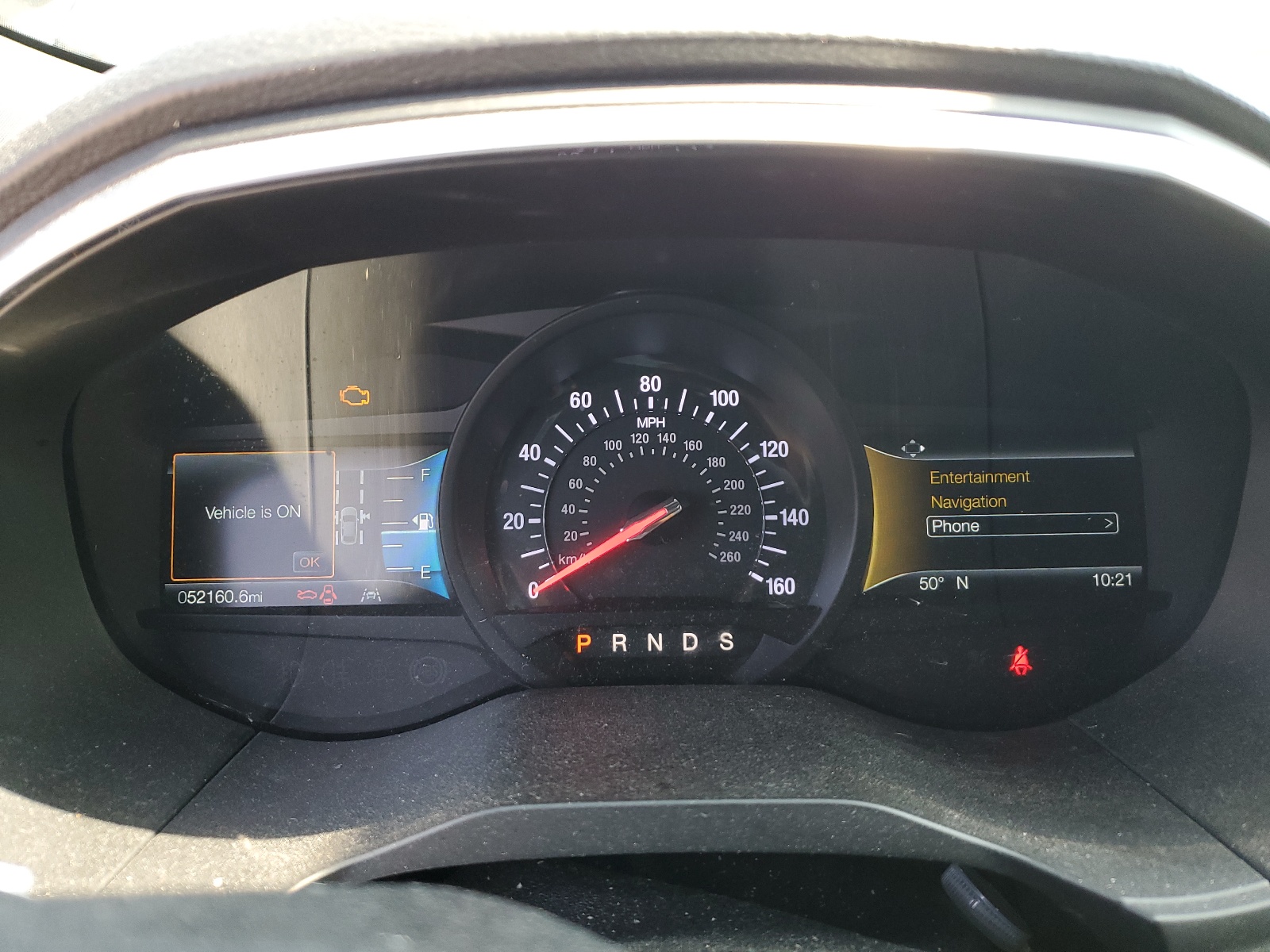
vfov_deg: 53.1
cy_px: 476
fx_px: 954
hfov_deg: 67.3
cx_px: 635
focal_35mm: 26
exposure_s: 1/120
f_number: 1.5
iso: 88
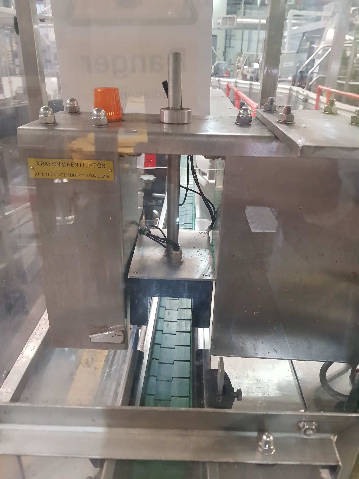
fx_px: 360
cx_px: 180
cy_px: 240
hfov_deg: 53.1
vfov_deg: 67.3
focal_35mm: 26
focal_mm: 4.3
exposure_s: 1/50
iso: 800
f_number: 1.7
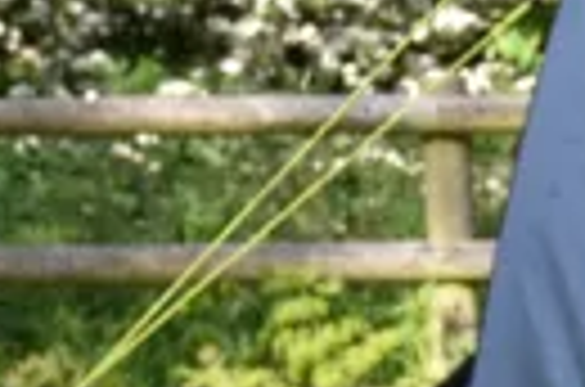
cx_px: 1516
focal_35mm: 250
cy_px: 137
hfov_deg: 7.6
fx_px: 4054
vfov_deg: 5.5
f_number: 8
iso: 320
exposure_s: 1/250
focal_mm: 27
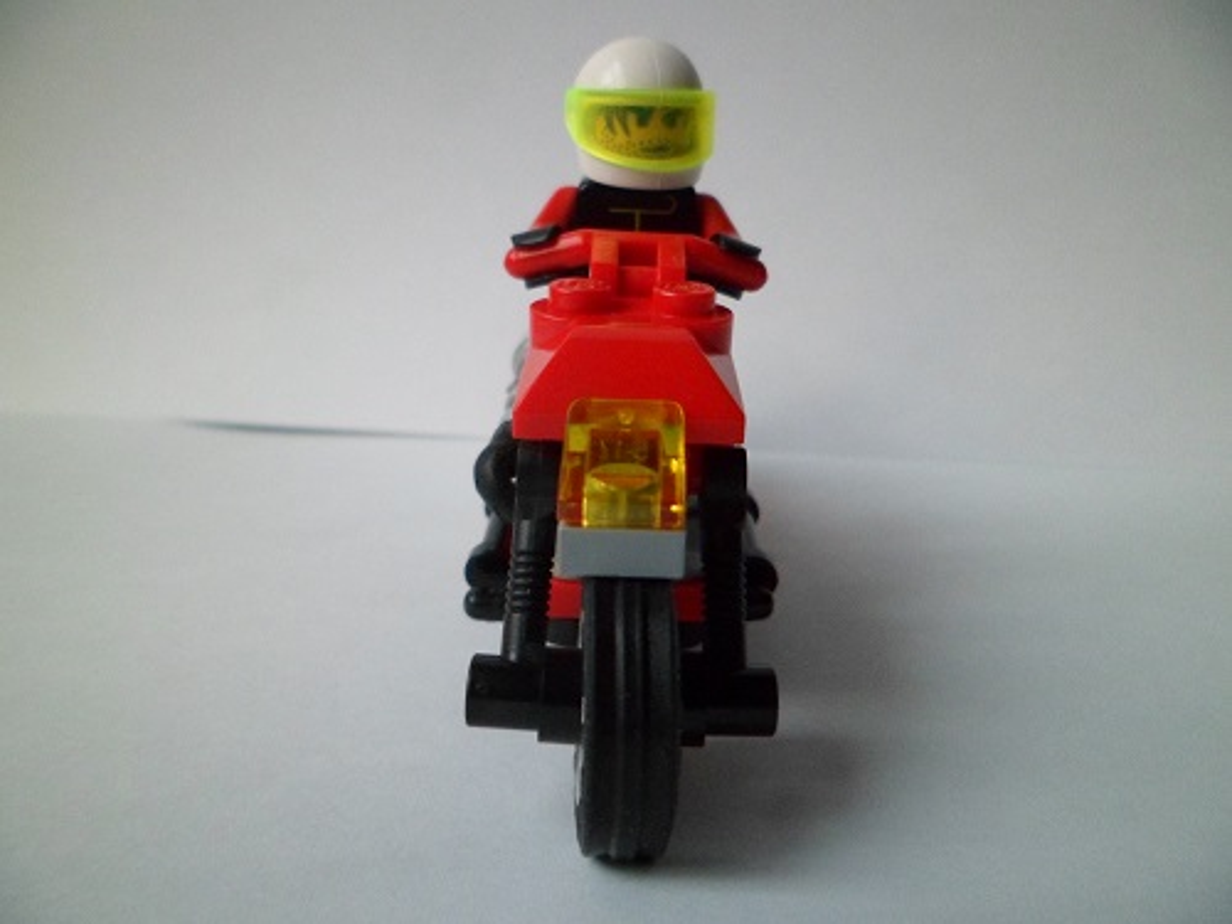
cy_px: 462
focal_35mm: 26
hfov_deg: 67.3
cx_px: 616
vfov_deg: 53.1
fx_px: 925
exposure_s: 1/45
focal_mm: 4.9
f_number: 3.3
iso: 400
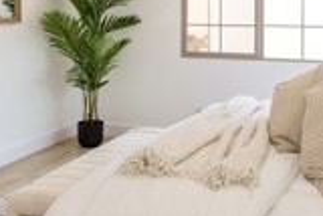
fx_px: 503
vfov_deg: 23.4
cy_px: 11
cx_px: 176
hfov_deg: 35.6
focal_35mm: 56
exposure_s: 1/125
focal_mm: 14
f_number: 5.6
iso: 250
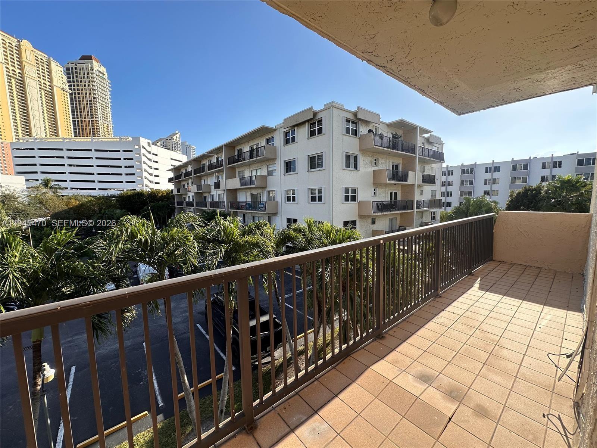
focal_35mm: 14
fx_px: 241
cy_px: 224
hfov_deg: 102.1
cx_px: 298
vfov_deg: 85.7
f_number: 2.2
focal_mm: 2.22
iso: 50
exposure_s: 1/1062
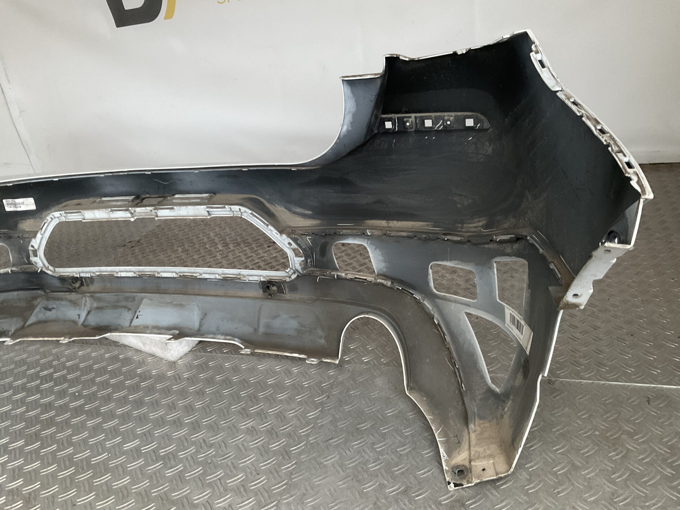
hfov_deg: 61.7
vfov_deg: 48.2
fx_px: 570
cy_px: 255
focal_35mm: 29
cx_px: 340
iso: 250
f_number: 1.8
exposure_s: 1/33
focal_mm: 3
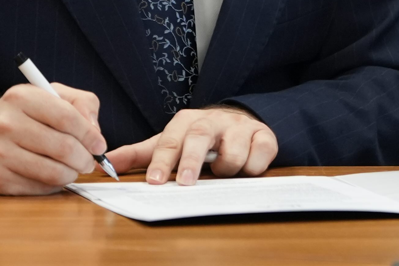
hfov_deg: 3.0
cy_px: -213
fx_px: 7505
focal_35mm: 677
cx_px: 597
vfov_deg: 2.0
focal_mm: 126
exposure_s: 1/200
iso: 1600
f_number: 2.8
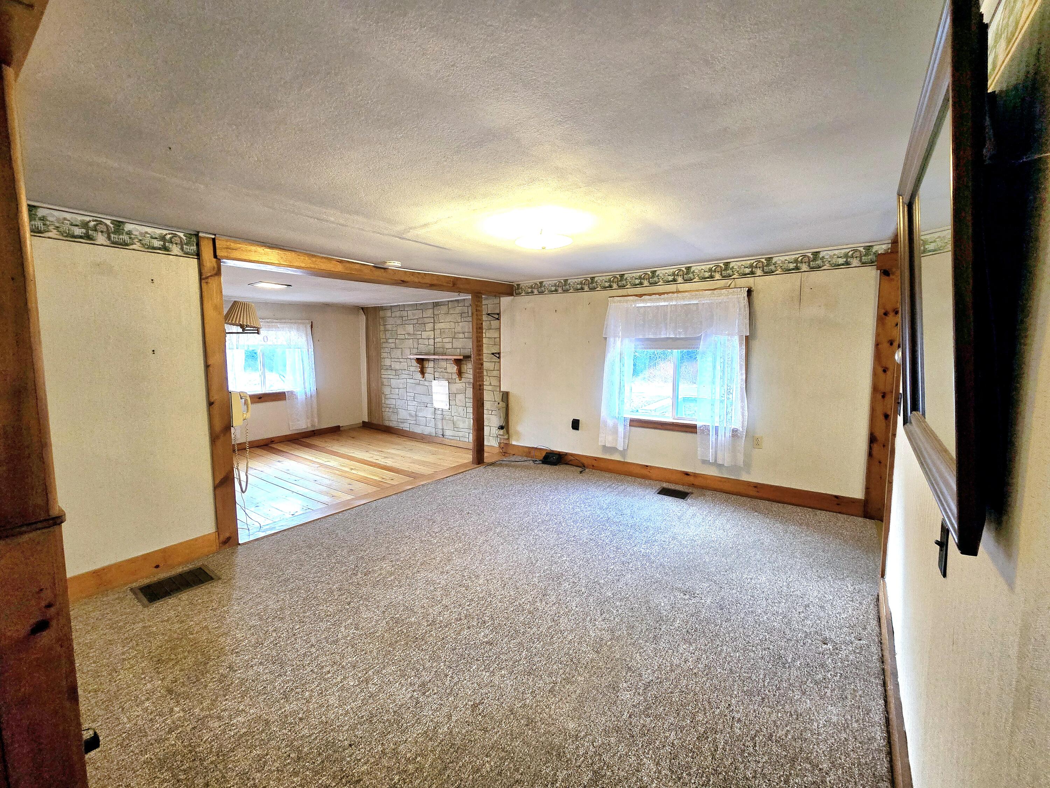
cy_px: 394
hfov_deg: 106.2
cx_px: 525
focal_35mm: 13
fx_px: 394
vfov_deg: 89.9
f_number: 2.2
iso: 320
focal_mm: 2.2
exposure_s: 1/60.2
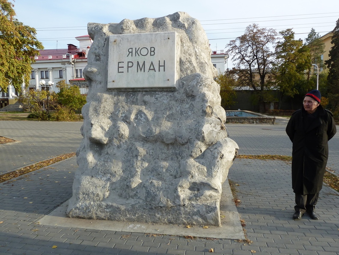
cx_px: 170
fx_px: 245
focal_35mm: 25
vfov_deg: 54.9
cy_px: 128
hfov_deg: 69.4
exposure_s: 1/160
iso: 80
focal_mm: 4.1
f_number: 4
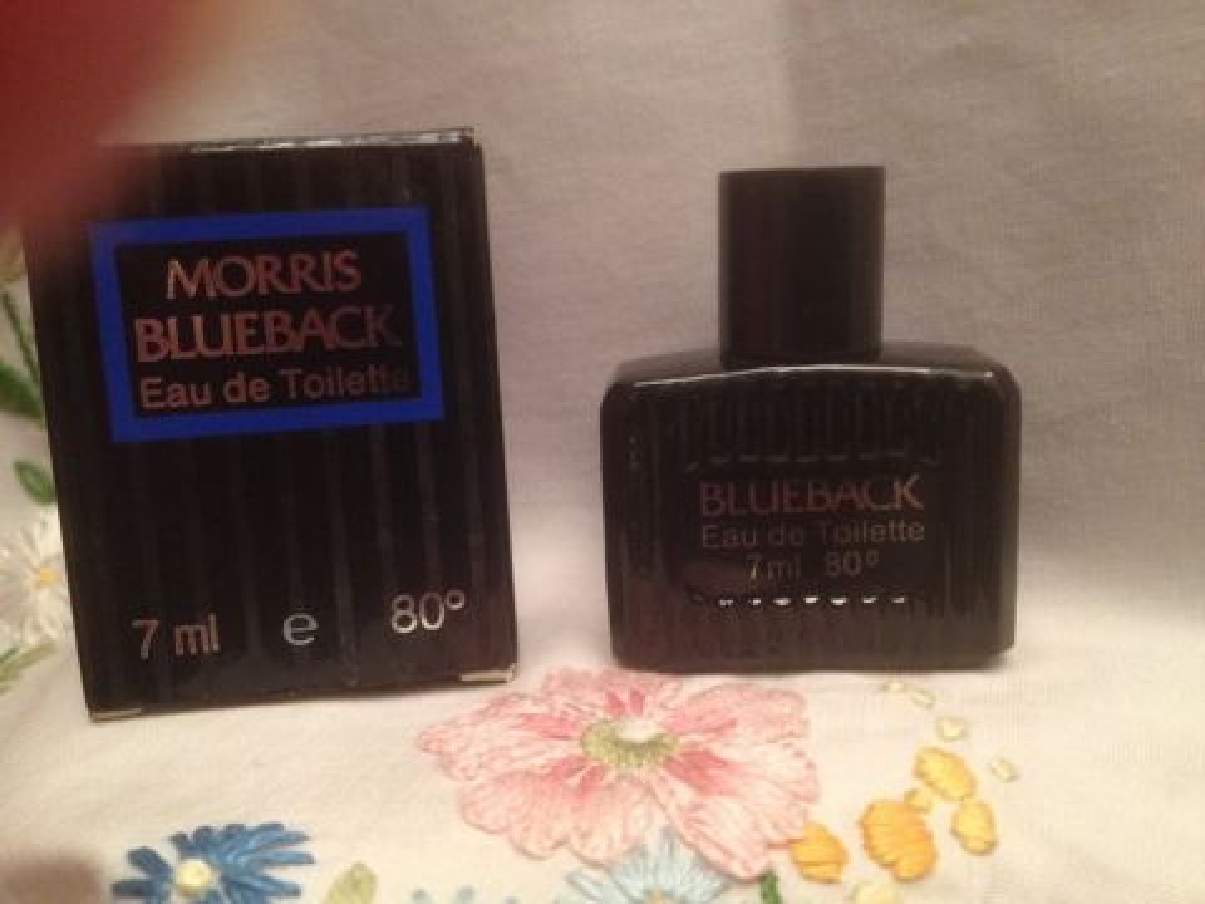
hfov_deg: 52.6
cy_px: 452
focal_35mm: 35
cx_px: 602
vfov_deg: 40.7
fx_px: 1218
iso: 320
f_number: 2.4
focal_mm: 4.28
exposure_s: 1/20
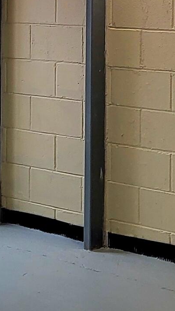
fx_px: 981
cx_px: 10
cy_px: 59
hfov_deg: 10.1
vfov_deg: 17.8
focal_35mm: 119
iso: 160
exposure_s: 1/60.2
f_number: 1.8
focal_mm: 5.4
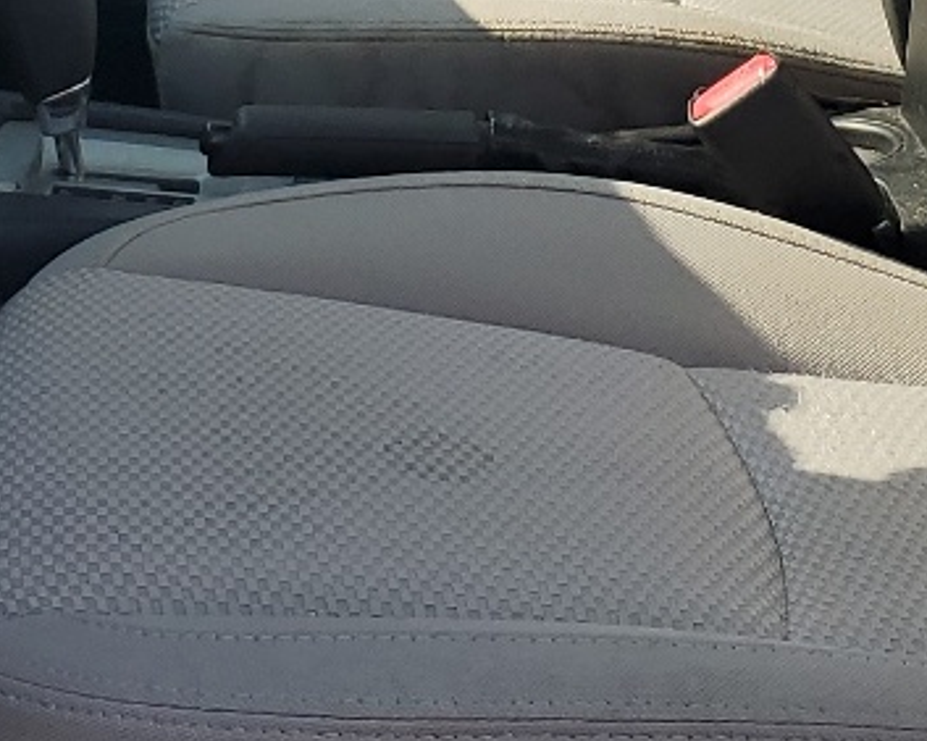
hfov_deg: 16.7
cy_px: -258
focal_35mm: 115
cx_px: 278
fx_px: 3153
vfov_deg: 12.9
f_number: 1.5
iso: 50
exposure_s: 1/1429
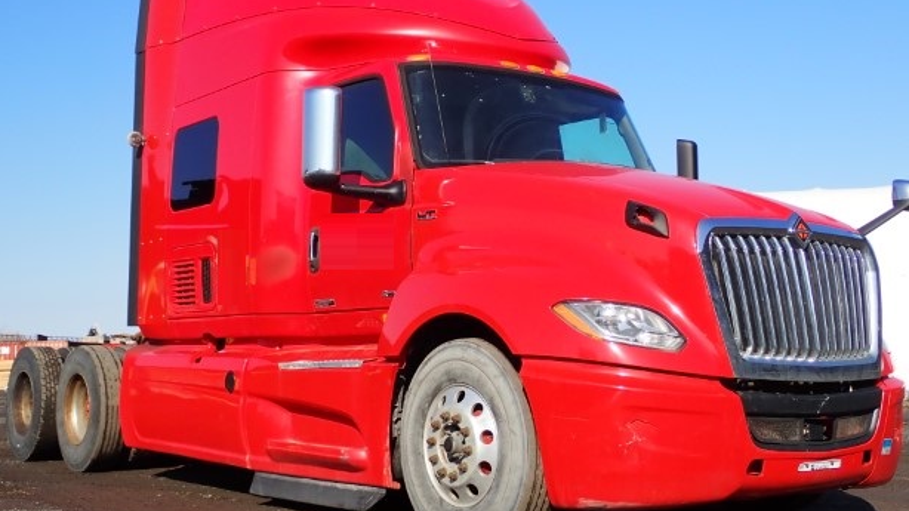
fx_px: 1205
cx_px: 471
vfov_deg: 23.9
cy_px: 219
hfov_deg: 41.3
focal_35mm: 50
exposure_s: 1/1000
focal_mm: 7.84
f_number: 4
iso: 100
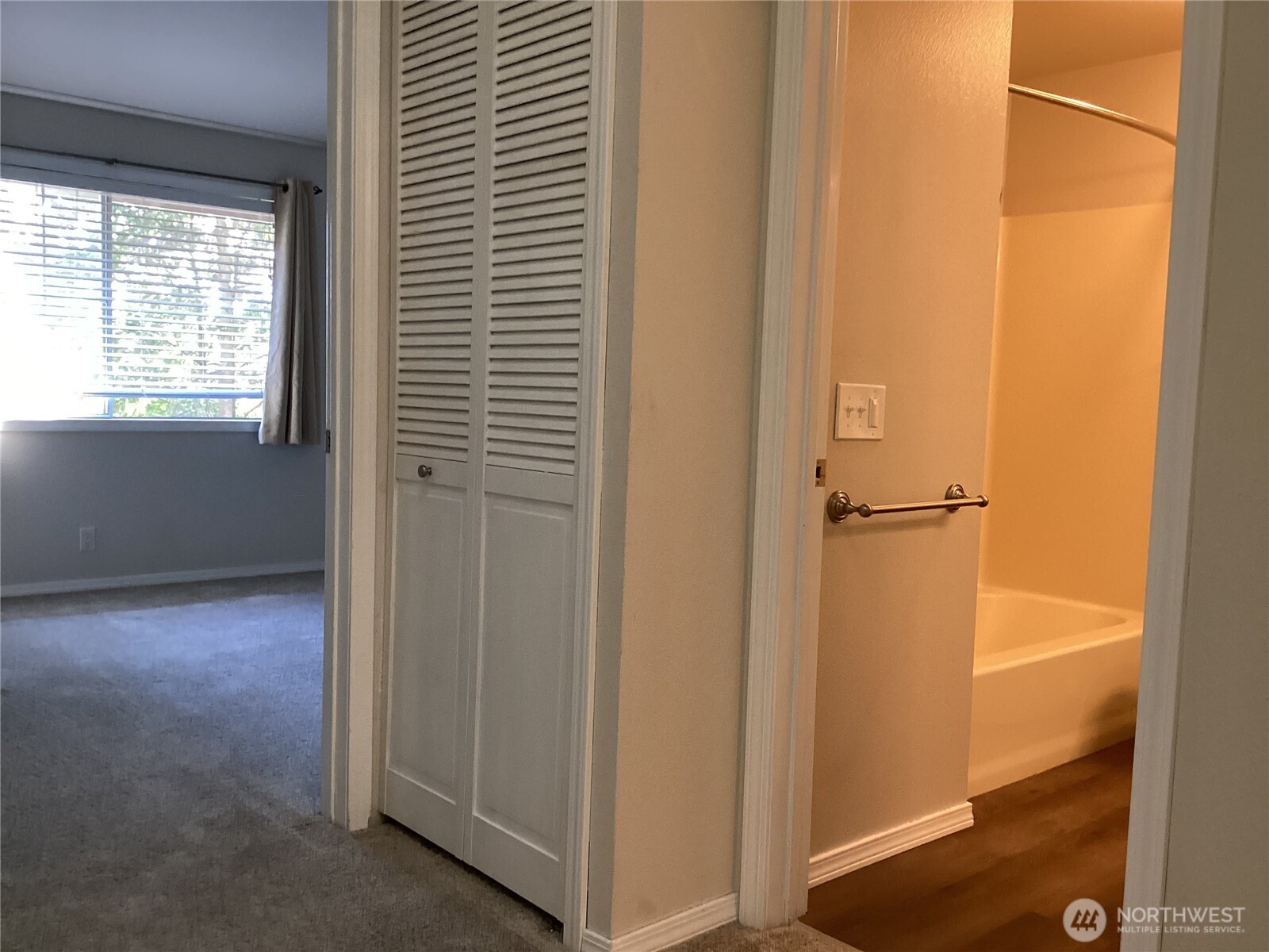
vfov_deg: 45.4
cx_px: 634
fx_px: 1136
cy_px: 476
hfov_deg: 58.4
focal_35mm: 31
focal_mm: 3.3
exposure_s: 1/60
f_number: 2.4
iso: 250
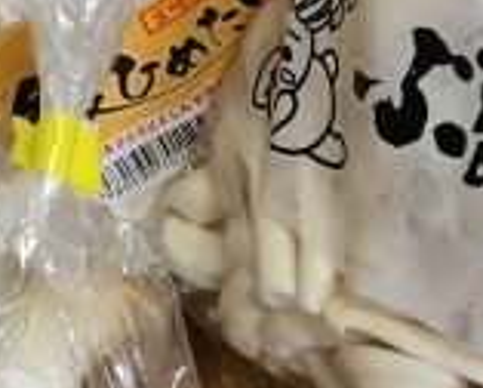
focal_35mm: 101
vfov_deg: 14.9
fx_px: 1446
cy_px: -51
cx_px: 82
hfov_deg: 18.7
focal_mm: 4.15
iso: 32
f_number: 2.2
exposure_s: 1/30
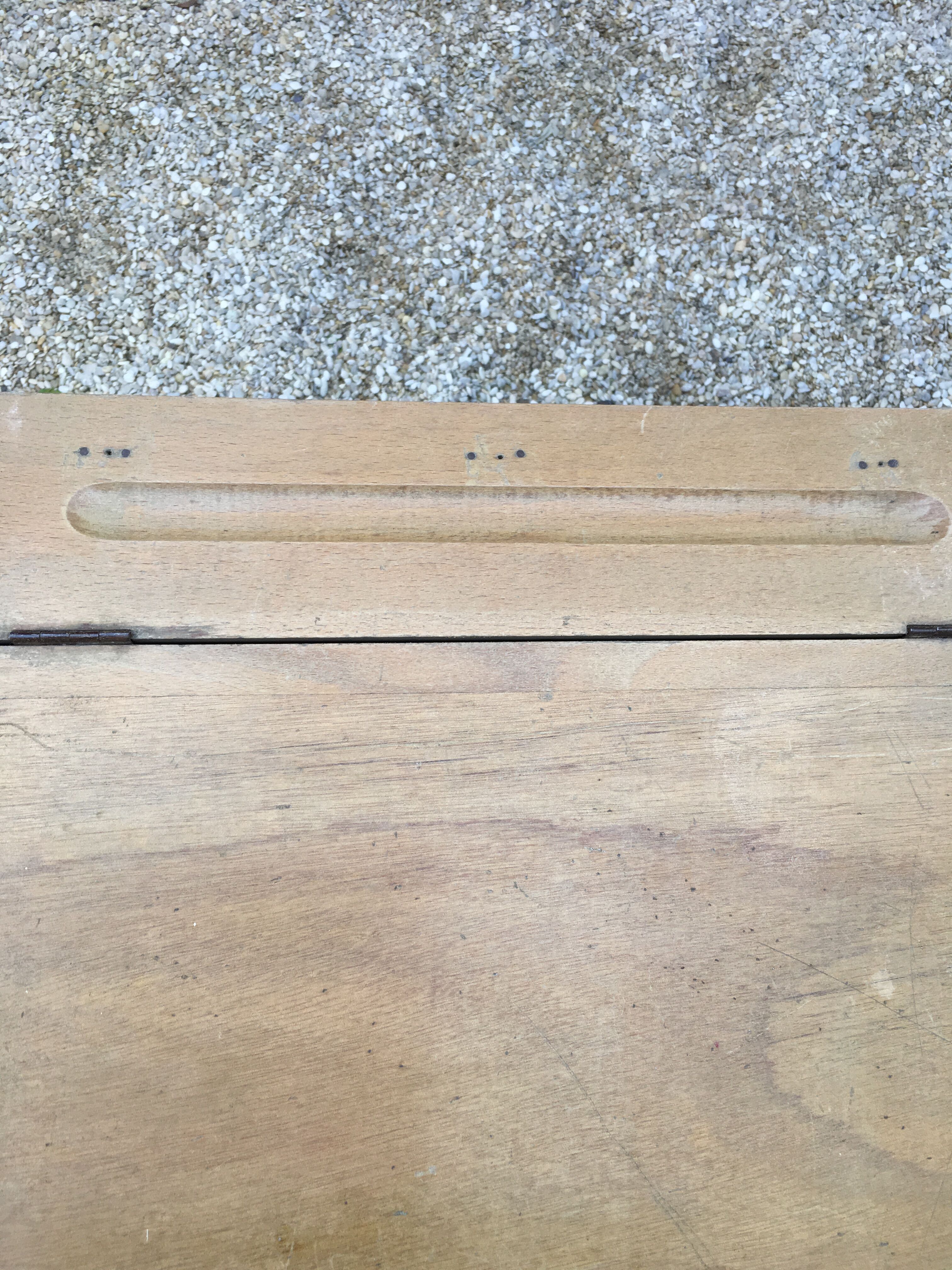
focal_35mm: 29
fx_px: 1063
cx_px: 476
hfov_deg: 48.2
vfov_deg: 61.7
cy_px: 635
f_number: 2.2
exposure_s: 1/100
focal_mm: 4.15
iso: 40
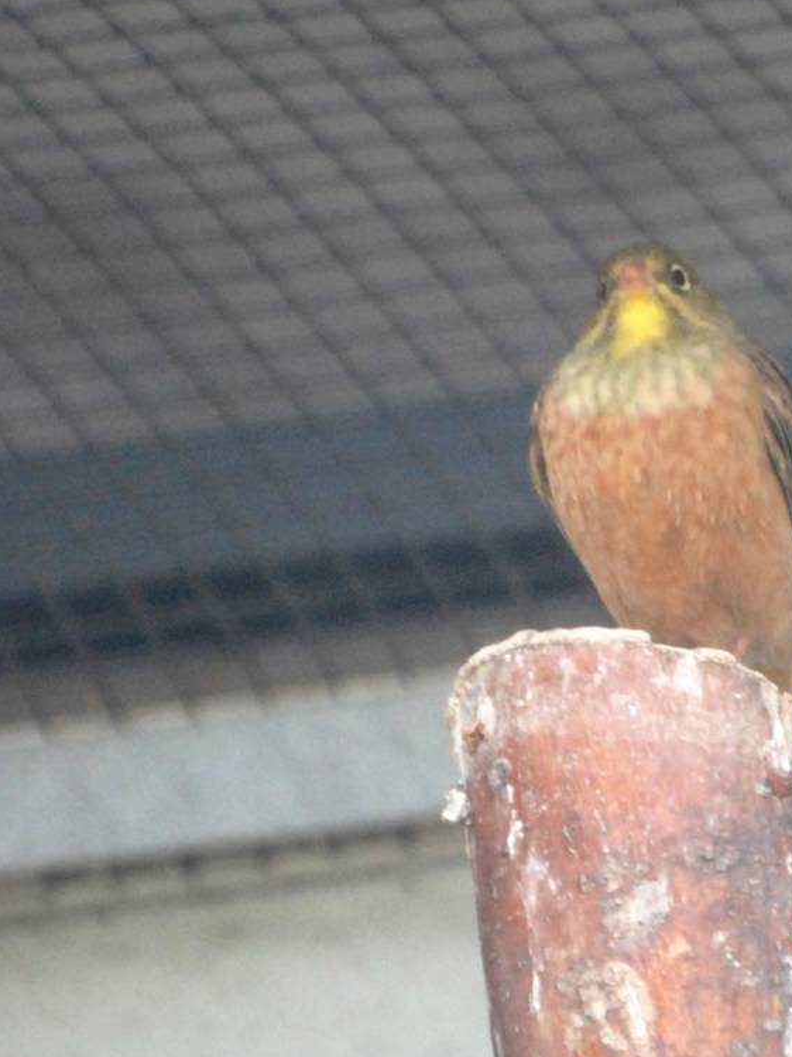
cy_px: 665
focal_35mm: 926
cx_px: 708
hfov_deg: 1.6
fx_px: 28273
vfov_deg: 2.1
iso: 1000
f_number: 5.6
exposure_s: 1/125
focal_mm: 300
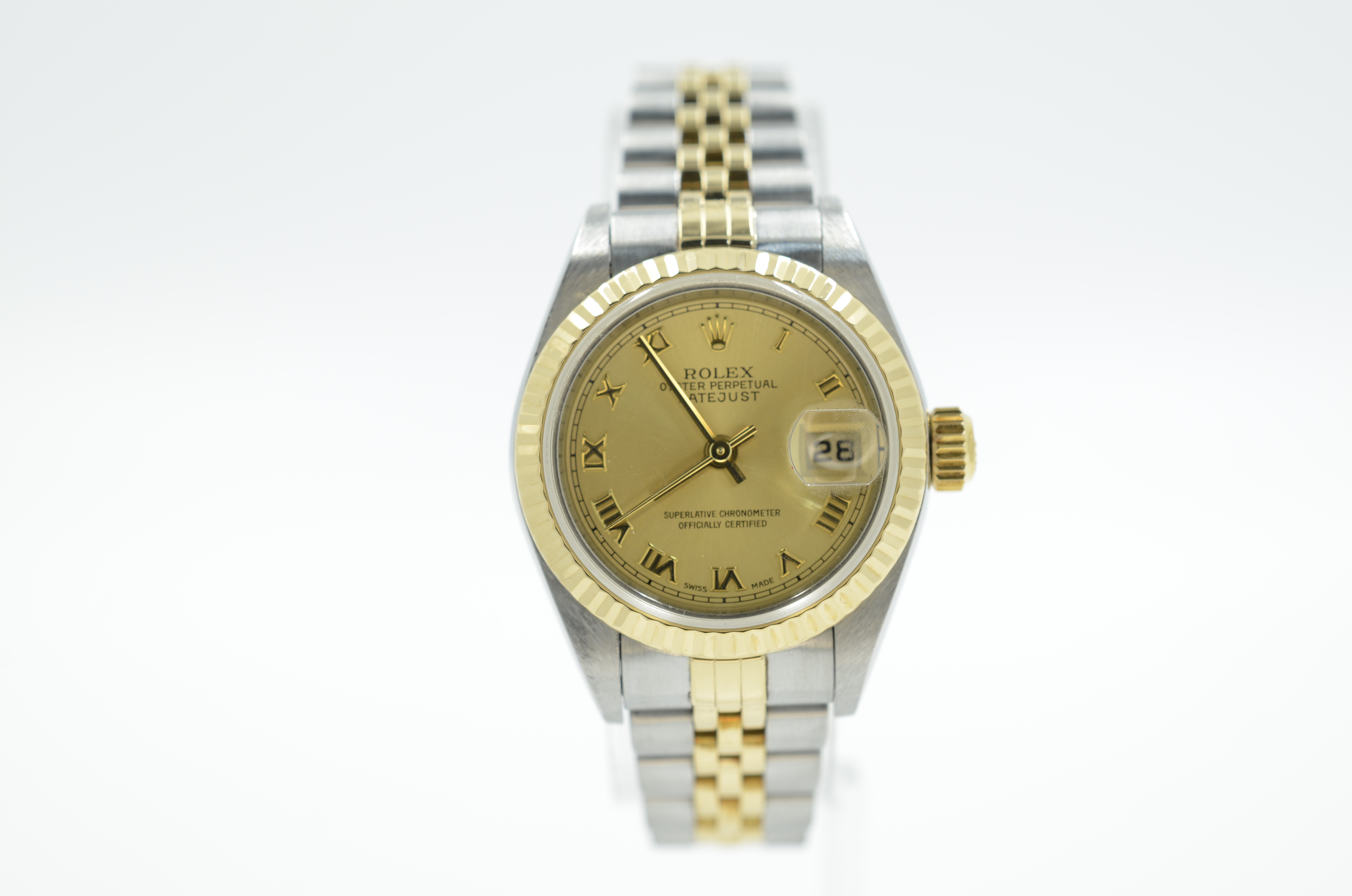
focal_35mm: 60
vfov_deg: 22.5
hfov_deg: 33.5
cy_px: 448
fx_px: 2249
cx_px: 676
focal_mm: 40
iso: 250
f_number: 8
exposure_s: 1/50
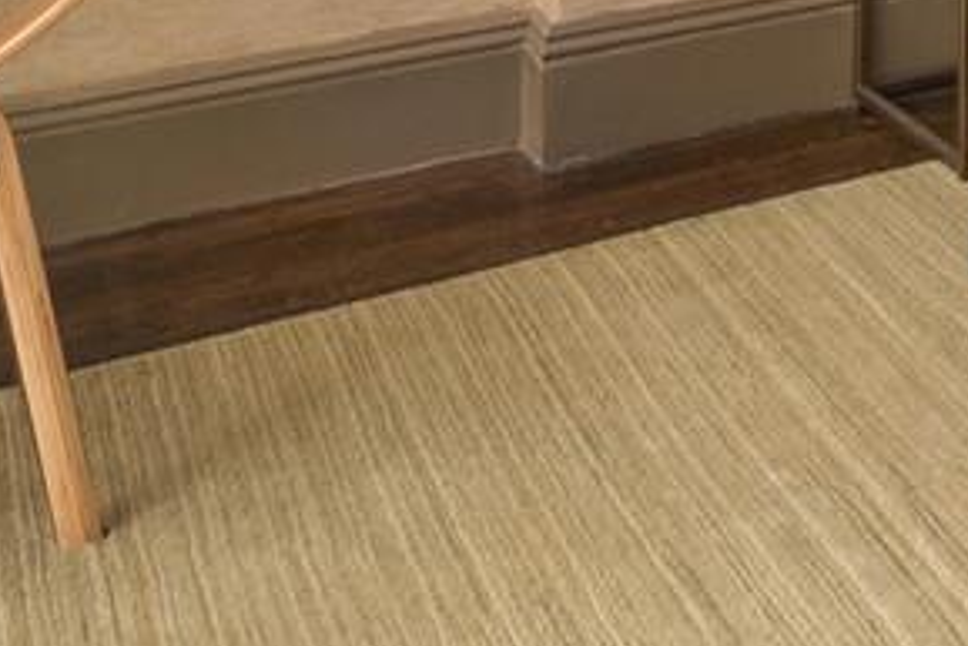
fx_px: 2233
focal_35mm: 83
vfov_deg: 13.7
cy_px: -706
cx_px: 1519
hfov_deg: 20.4
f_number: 5.6
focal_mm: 16
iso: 200
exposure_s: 6
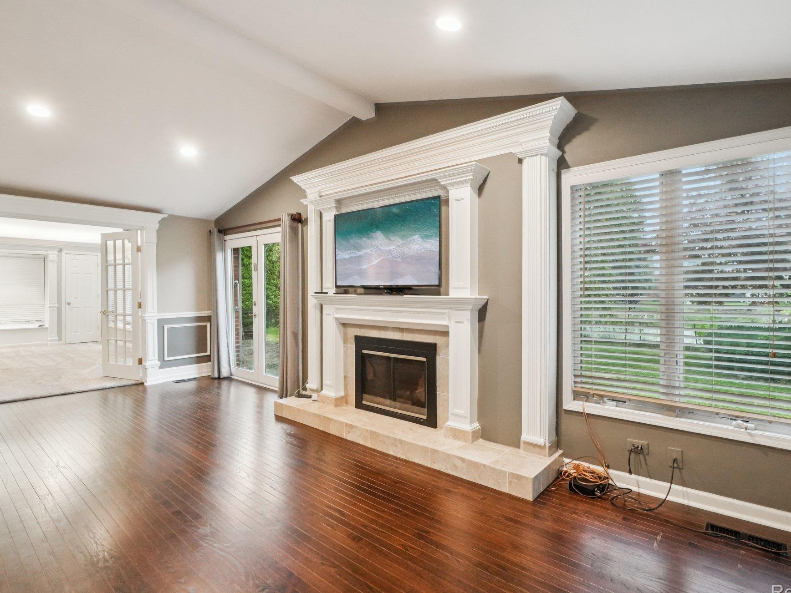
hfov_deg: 91.0
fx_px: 388
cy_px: 295
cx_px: 395
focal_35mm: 17
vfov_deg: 74.7
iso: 2000
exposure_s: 1/30
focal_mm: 10
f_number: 8
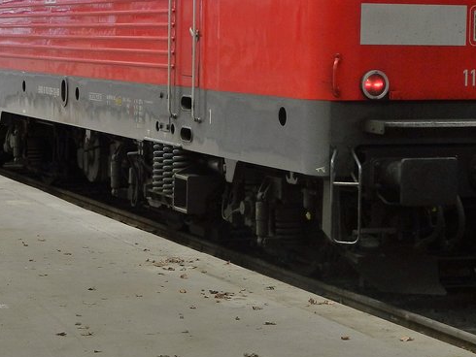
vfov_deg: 12.8
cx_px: 191
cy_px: 78
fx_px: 1582
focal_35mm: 115
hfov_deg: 17.1
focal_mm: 8.4
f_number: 3.6
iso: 140
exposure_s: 1/40
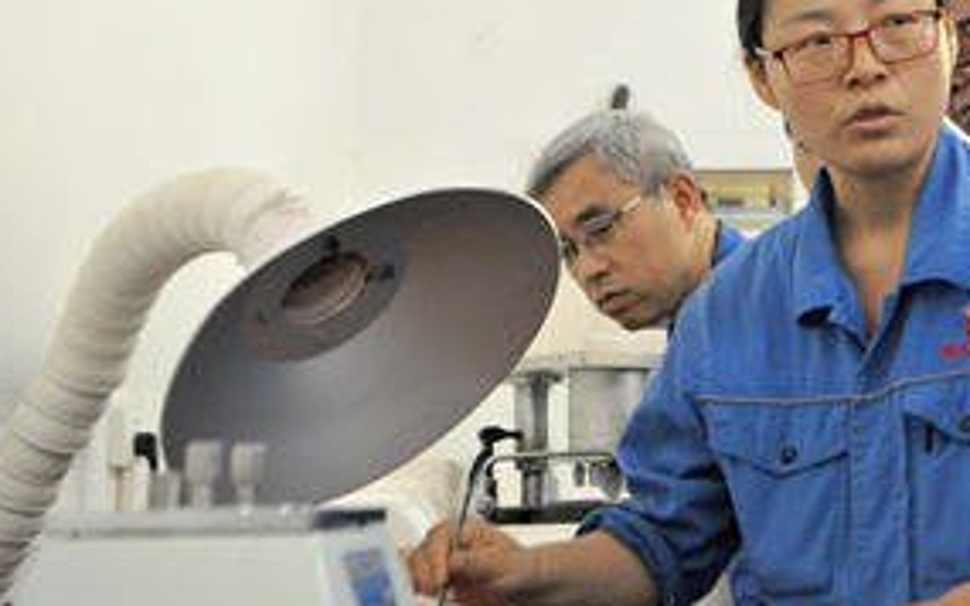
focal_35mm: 73
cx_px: 844
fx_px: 1929
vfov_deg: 17.8
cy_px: 238
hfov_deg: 27.4
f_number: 3.2
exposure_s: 1/160
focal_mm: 34
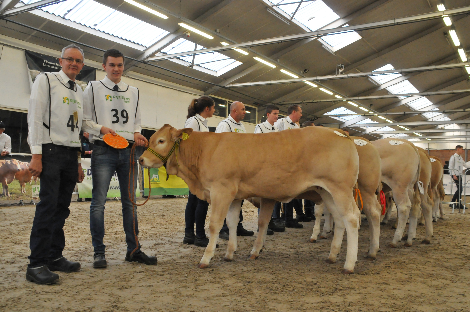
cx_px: 239
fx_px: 404
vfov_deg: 42.2
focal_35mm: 31
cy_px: 159
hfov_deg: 60.3
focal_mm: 20
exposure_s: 1/160
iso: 2000
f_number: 7.1
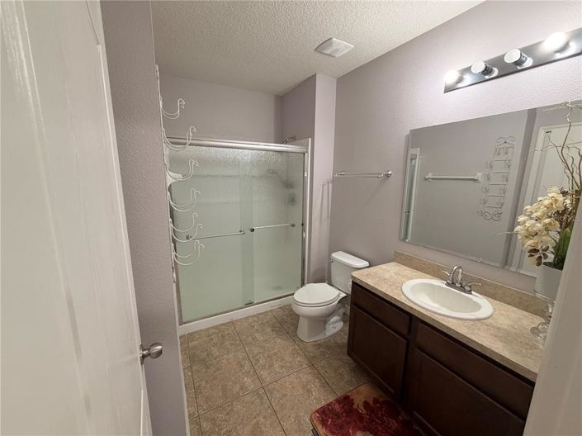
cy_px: 218
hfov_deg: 102.1
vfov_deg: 85.6
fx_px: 235
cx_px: 291
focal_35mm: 14
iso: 250
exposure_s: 1/60
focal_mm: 2.22
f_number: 2.2
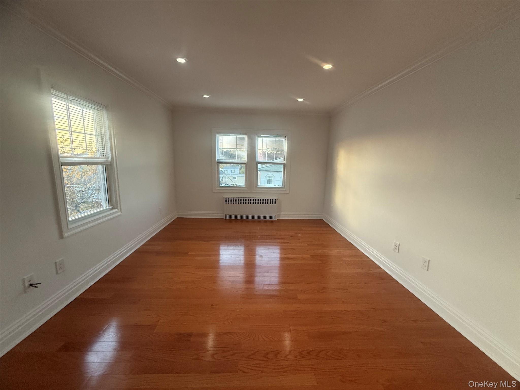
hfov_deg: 102.1
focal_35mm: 14
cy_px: 195
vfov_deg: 85.7
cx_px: 260
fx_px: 210
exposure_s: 1/99
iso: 250
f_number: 2.2
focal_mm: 2.22
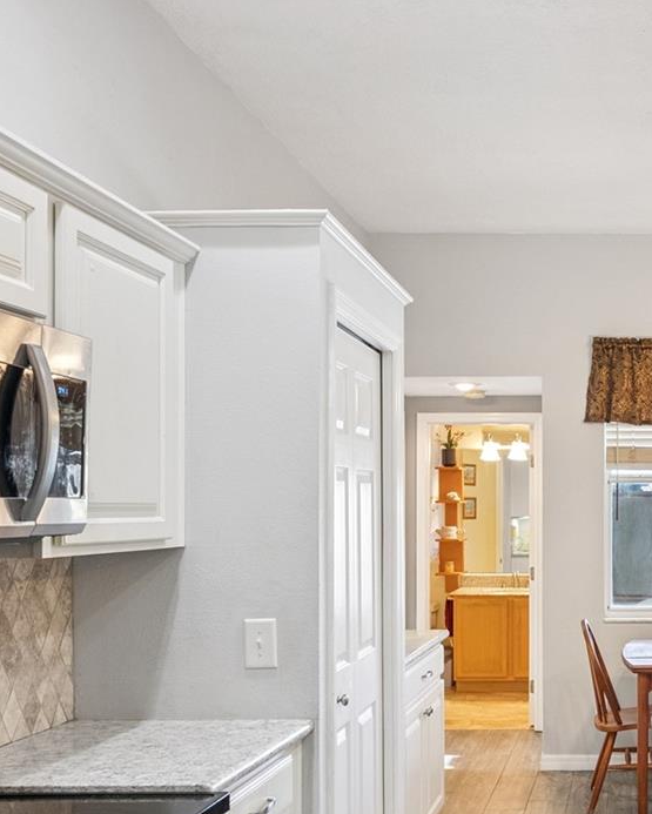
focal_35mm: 39
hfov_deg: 35.1
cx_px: 636
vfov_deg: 46.5
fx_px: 940
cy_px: 493
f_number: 9
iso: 1000
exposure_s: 1/40
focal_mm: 18
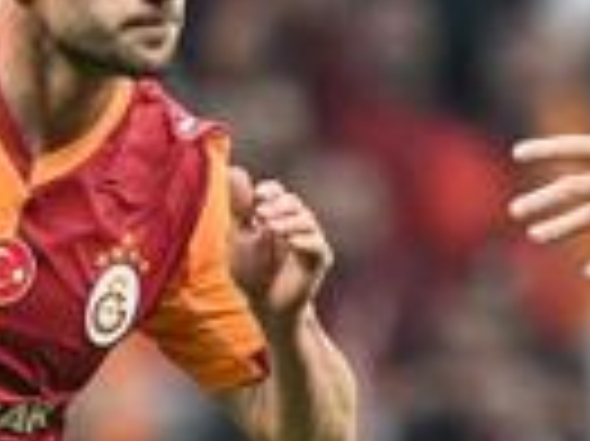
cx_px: 59
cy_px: 281
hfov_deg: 0.9
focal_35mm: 2259
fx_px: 38467
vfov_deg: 0.7
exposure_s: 1/1600
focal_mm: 400
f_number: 4
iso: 3200
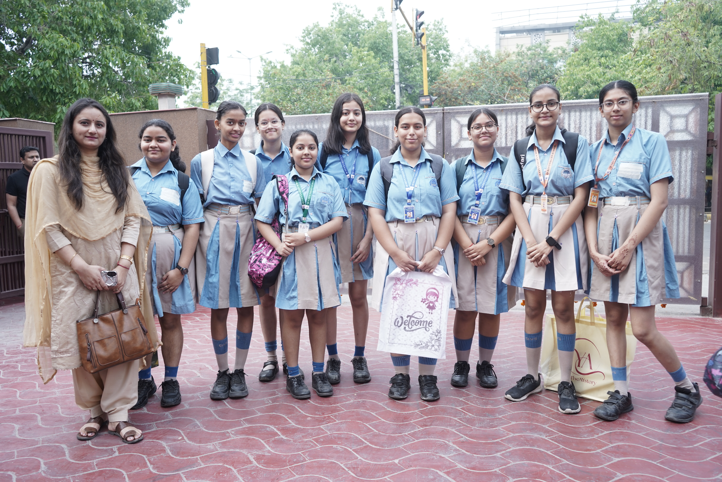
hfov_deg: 65.5
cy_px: 241
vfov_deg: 46.4
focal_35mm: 28
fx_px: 562
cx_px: 361
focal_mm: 28
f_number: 4.5
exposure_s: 1/200
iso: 400
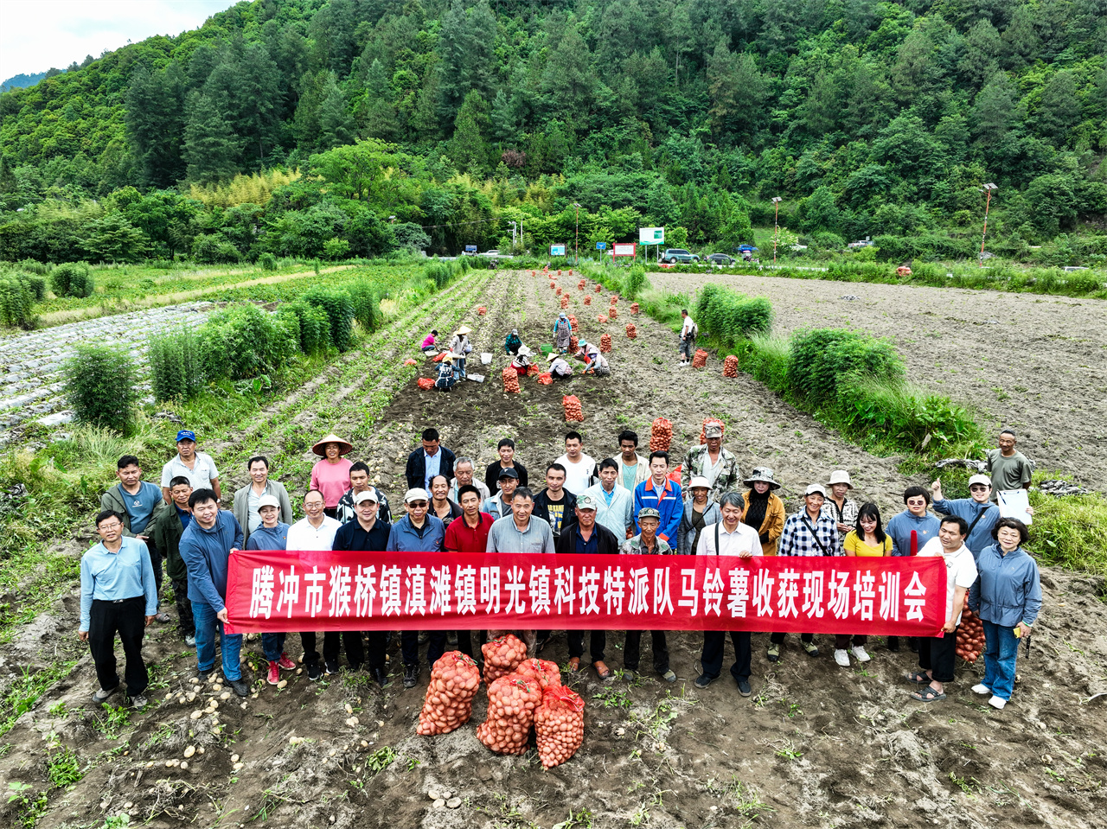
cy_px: 414
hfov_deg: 71.6
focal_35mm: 24
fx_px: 767
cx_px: 554
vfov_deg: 56.8
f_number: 8
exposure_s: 1/40
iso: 100
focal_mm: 12.29
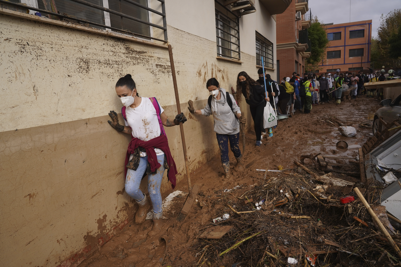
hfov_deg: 73.7
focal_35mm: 24
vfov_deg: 53.1
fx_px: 267
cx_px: 200
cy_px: 134
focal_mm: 24
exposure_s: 1/2000
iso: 400
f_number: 5
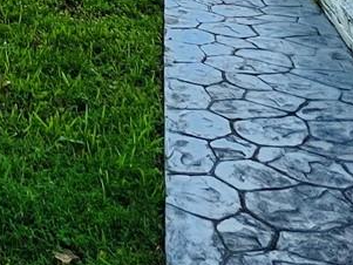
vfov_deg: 13.4
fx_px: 704
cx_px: -179
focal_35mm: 69
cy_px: -417
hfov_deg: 22.8
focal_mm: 1.57
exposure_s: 1/853
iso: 32
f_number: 1.8
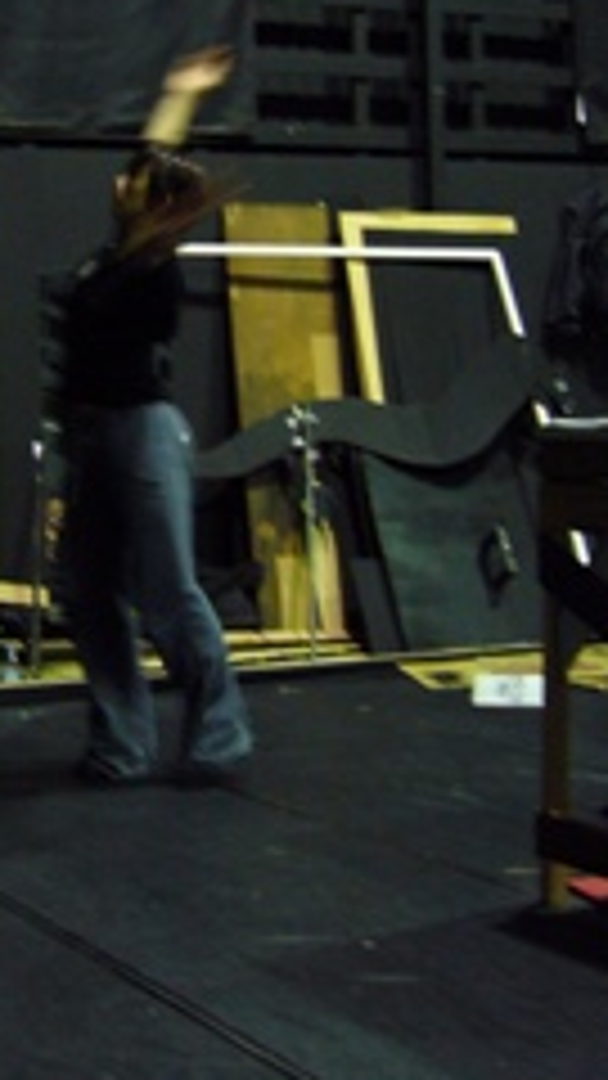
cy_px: 387
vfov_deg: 31.3
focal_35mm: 67
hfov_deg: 17.6
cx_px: 16
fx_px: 1920
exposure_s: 1/8
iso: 200
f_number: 2.8
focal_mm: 5.8
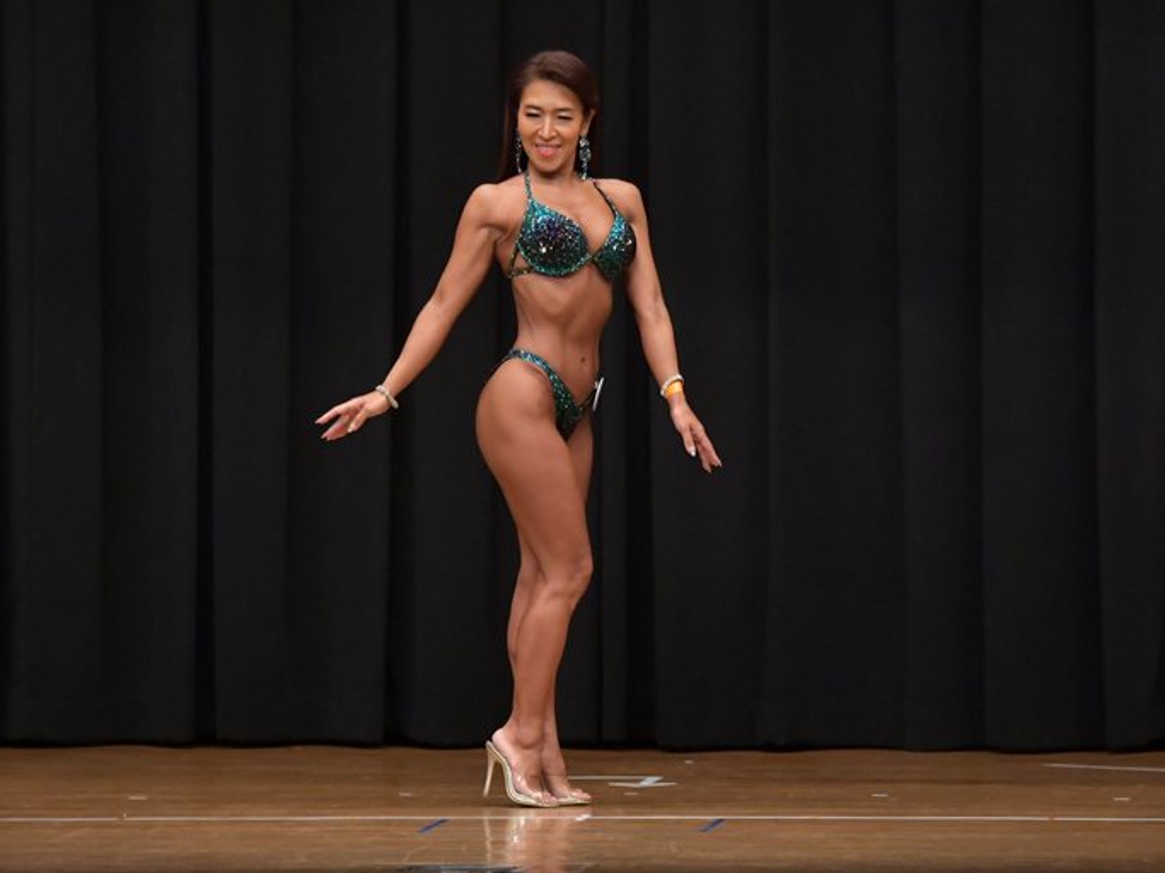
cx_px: 610
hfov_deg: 7.1
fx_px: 9354
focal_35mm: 278
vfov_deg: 5.3
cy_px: 438
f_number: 5.6
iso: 6400
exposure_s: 1/400
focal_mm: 170
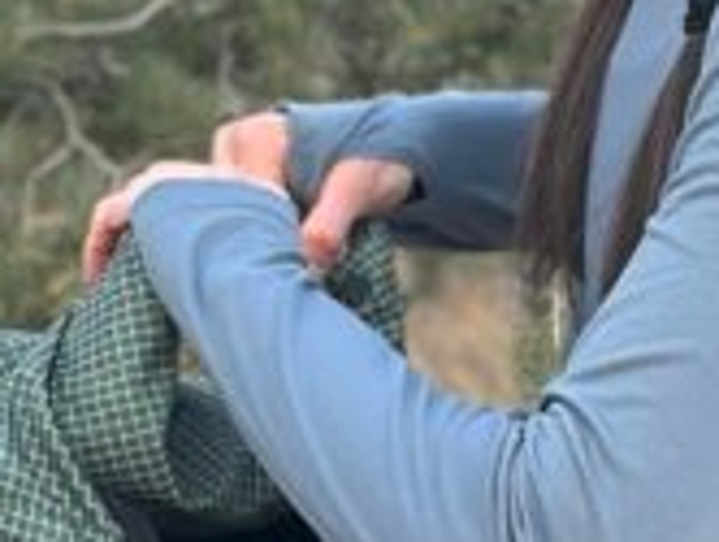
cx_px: 684
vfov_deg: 5.0
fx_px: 6157
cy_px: 234
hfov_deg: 6.7
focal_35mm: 296
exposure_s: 1/532
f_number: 1.78
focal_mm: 6.86
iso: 80
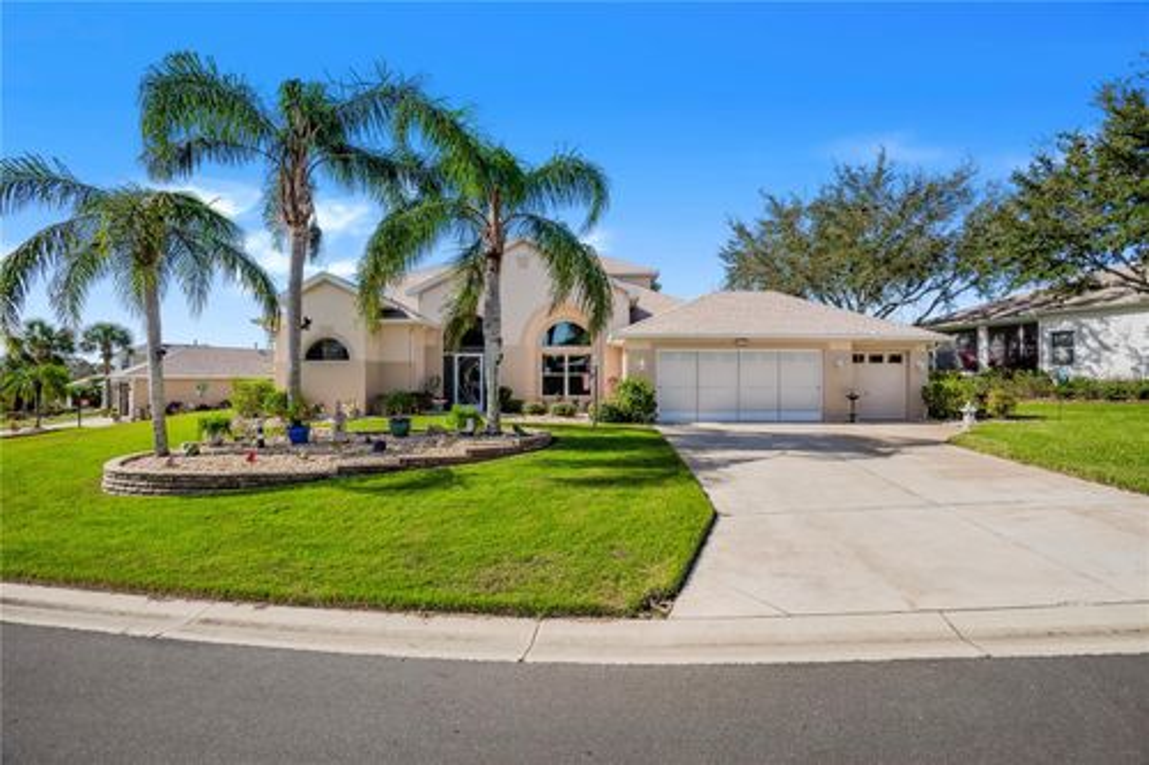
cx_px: 574
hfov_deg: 96.8
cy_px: 382
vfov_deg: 73.7
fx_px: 510
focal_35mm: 16
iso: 400
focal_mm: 16
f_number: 8
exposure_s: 1/320
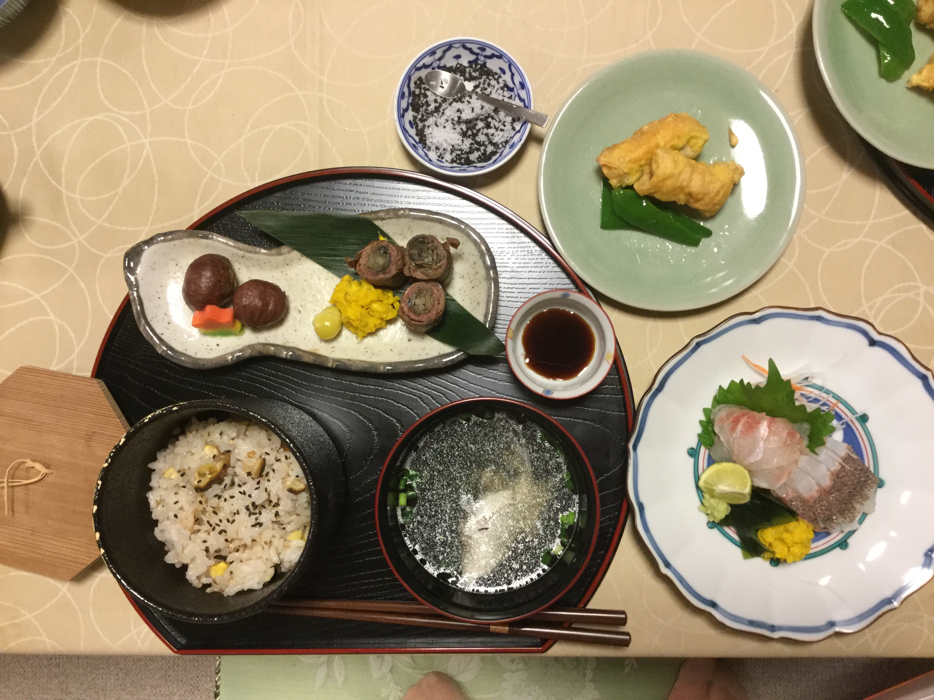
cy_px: 350
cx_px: 467
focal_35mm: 31
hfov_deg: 58.4
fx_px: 836
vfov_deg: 45.4
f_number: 2.4
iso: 125
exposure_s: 1/30
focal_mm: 3.3
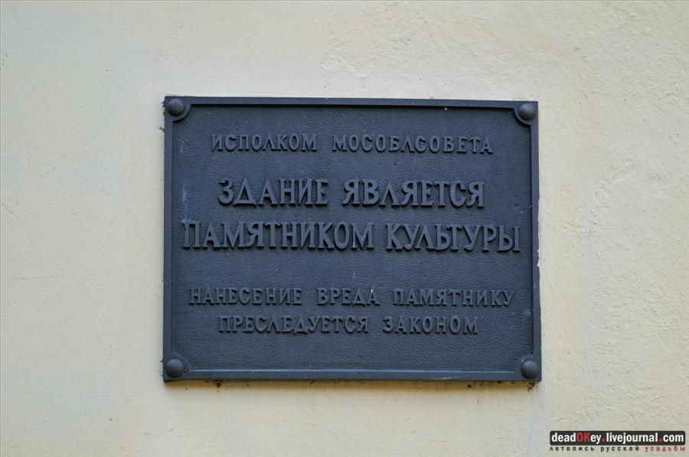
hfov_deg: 11.4
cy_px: 228
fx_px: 3439
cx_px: 344
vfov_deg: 7.6
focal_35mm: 180
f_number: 8
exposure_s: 1/250
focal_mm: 120
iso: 250
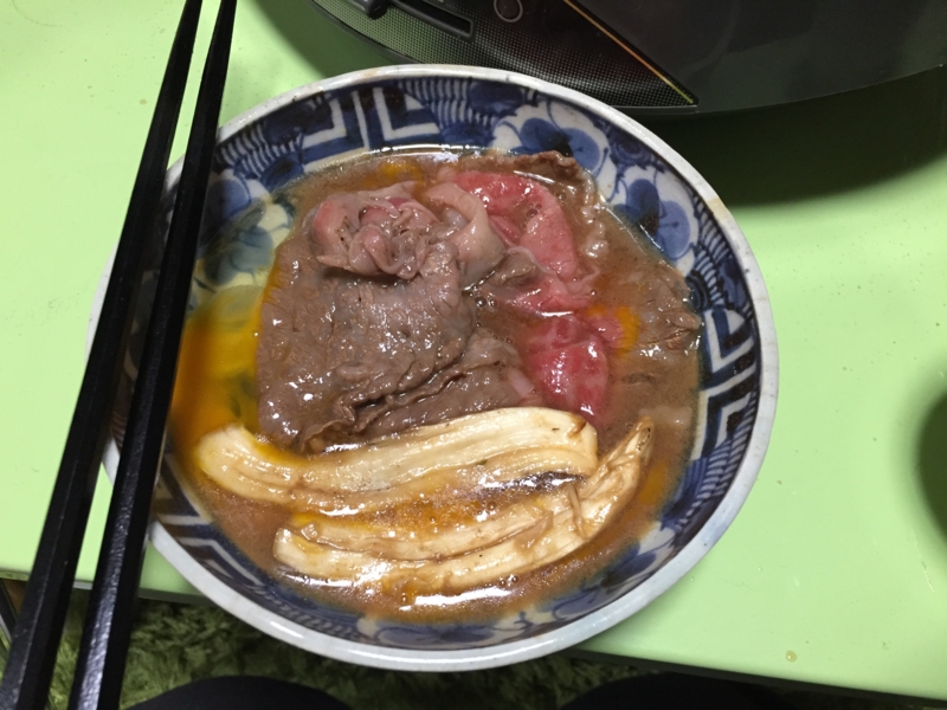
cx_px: 474
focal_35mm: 29
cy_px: 355
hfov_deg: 61.7
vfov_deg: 48.2
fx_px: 793
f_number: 2.2
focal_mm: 4.15
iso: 160
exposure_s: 1/30
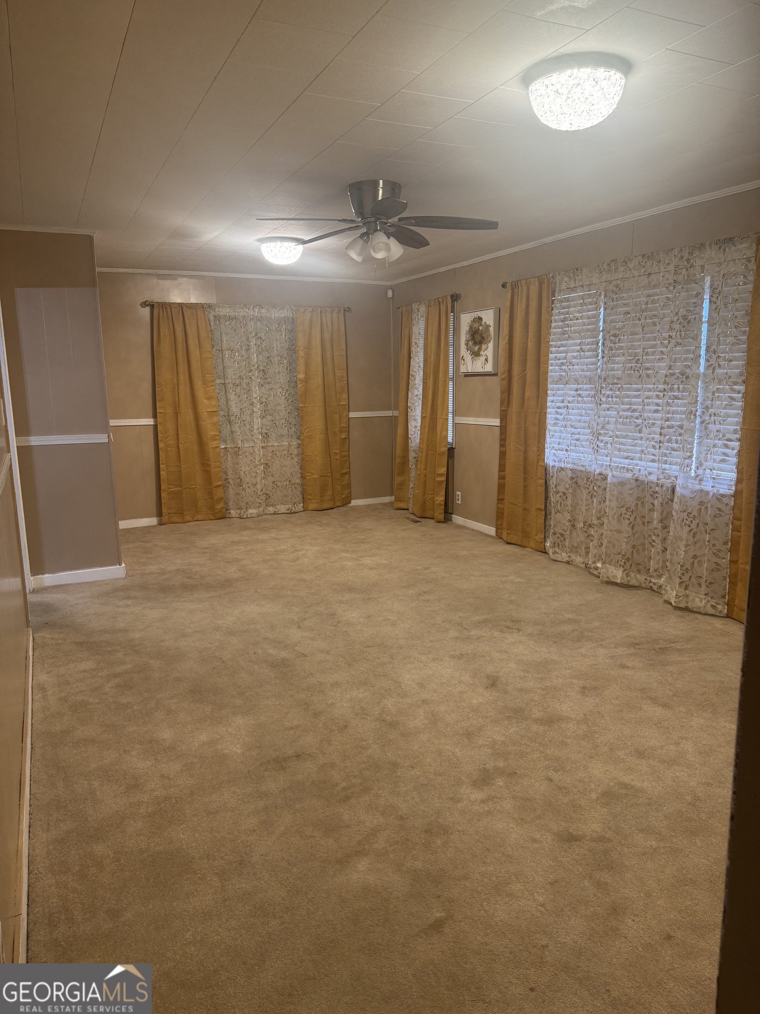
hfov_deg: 56.8
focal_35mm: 24
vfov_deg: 71.6
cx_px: 380
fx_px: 703
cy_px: 507
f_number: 1.78
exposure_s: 1/60
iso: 200
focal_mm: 6.76
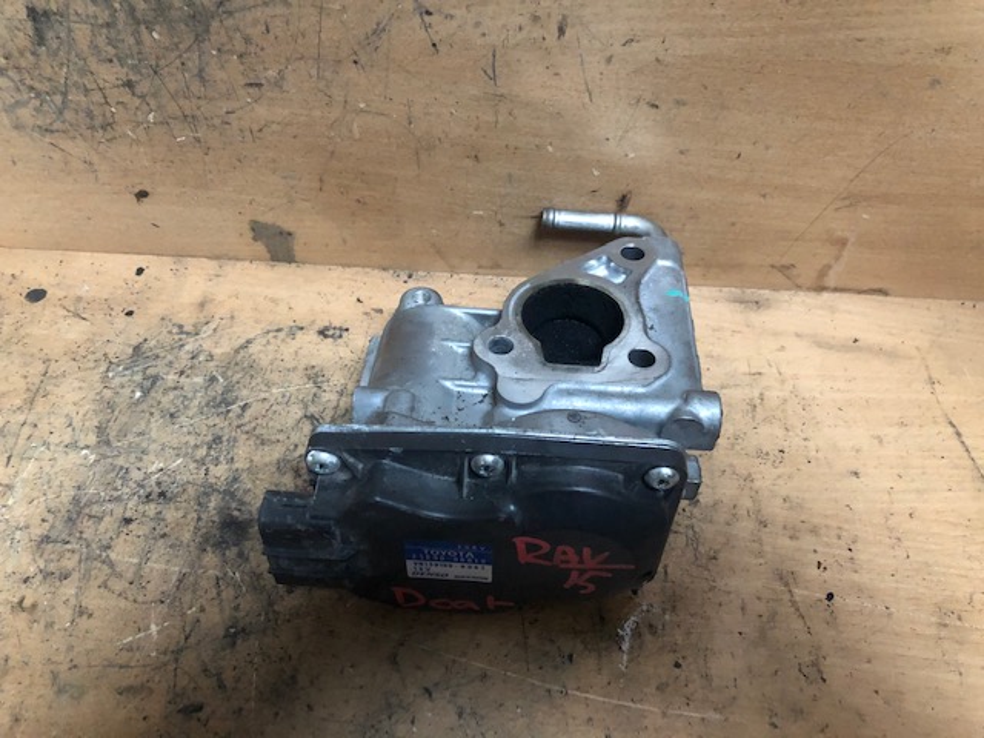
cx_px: 492
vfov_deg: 49.7
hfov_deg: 63.4
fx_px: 796
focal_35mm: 28
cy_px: 369
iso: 100
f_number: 1.8
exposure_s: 1/4
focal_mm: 4
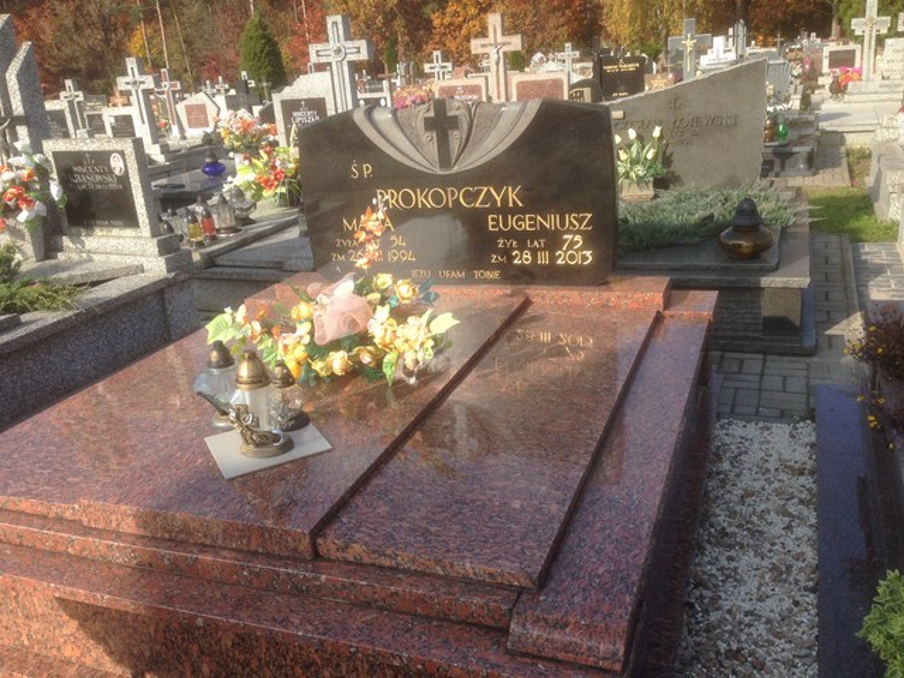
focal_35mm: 33
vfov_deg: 42.9
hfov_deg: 55.4
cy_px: 339
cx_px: 452
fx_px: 862
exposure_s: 1/775
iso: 50
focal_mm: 4.12
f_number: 2.4
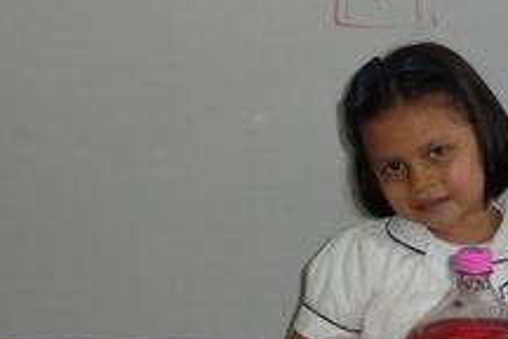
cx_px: 280
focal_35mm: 117
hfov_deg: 17.5
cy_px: 257
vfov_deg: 11.7
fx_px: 1651
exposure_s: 1/45
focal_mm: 6.81
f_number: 3.5
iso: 80
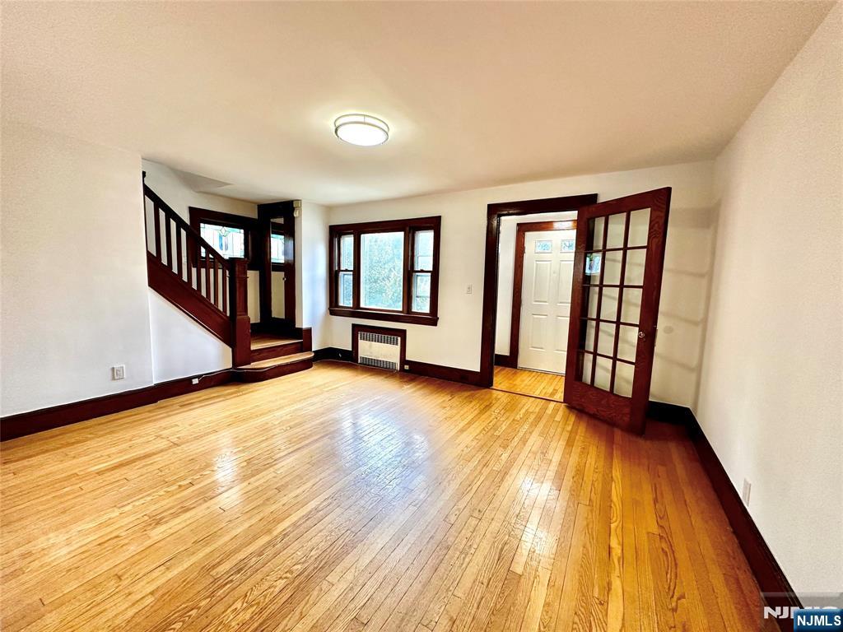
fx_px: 341
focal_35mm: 14
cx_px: 422
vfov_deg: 85.7
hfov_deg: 102.1
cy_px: 316
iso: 250
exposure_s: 1/120
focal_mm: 2.22
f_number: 2.2
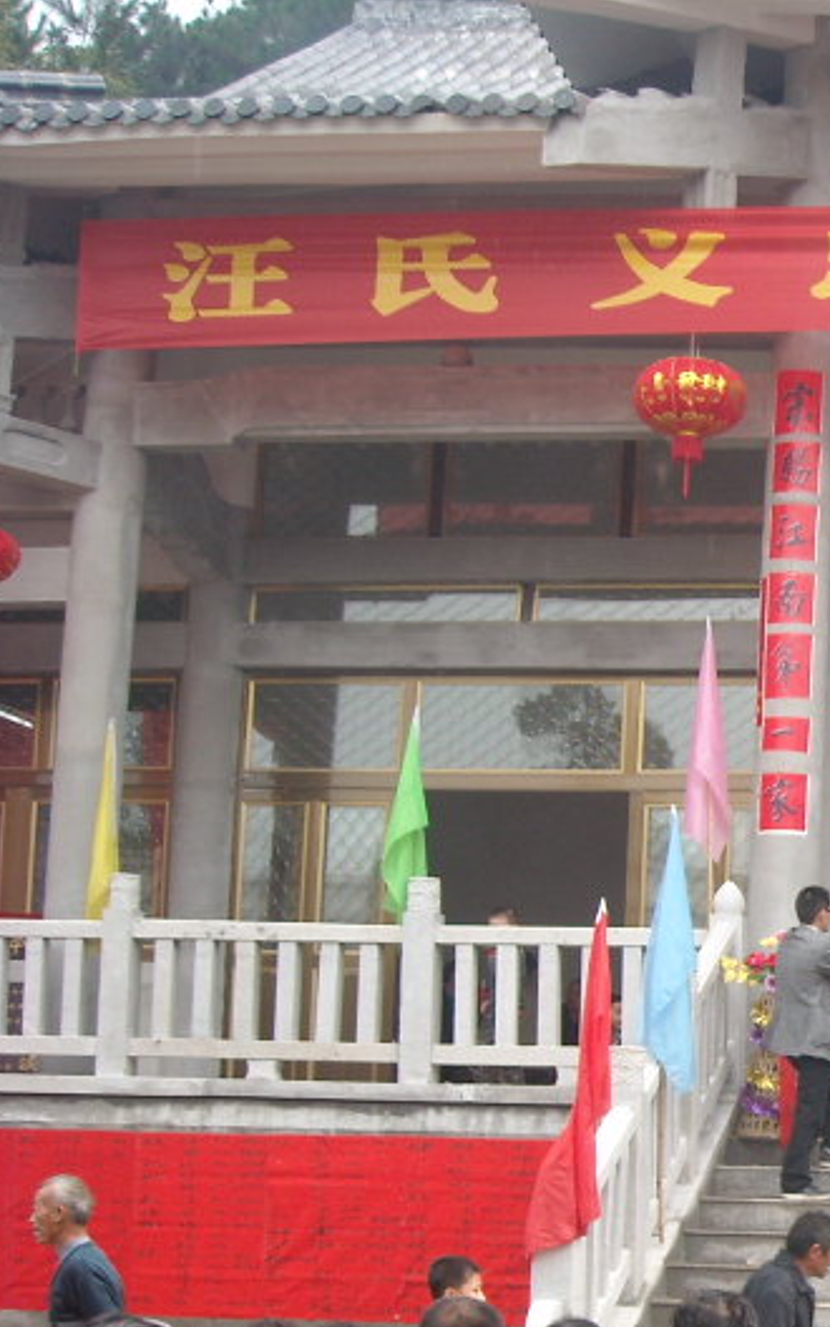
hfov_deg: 16.4
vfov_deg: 28.3
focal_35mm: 72
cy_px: 963
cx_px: 1270
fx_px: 2606
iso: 64
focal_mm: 5.7
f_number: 2.8
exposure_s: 1/260
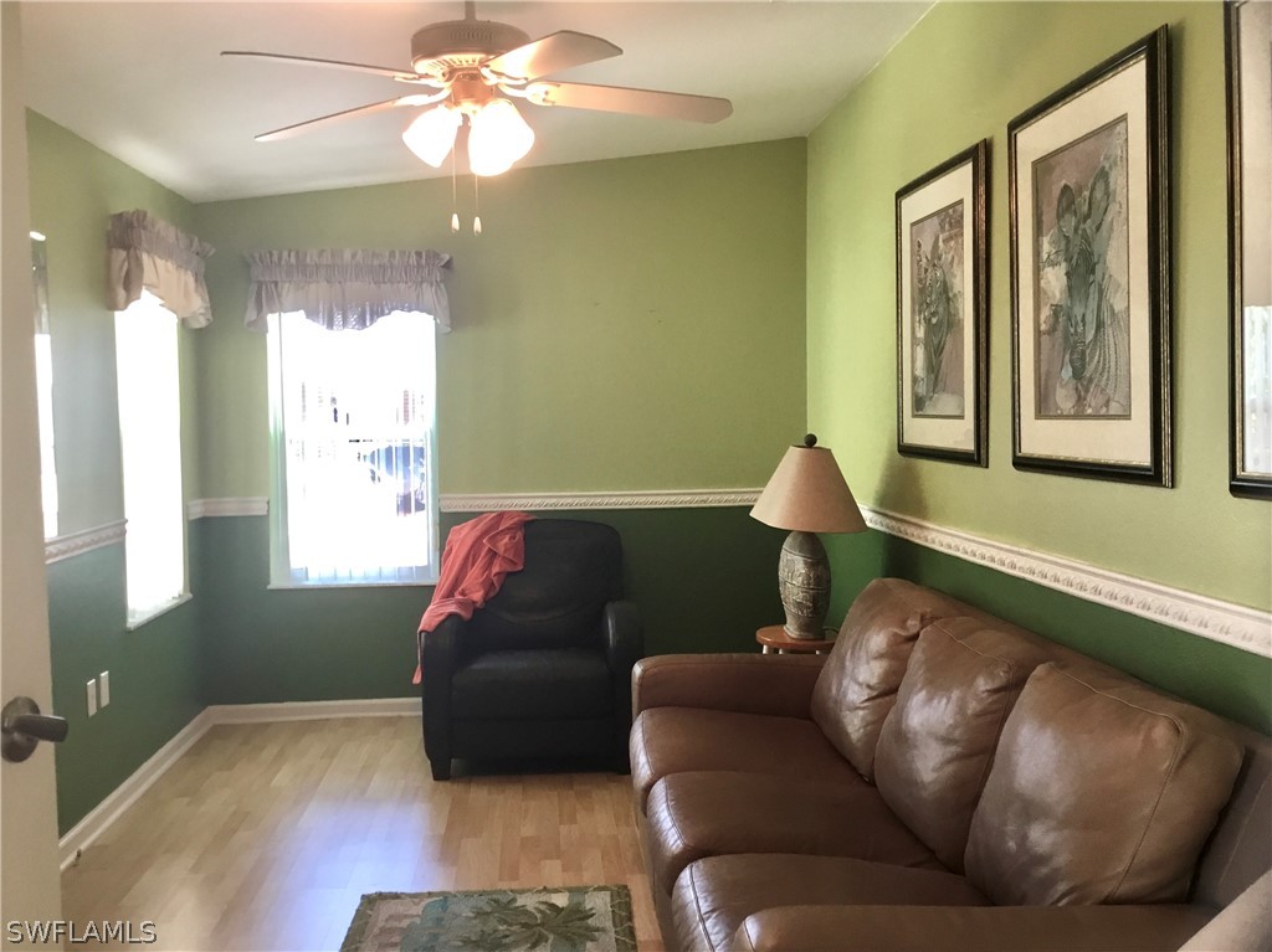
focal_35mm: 31
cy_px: 476
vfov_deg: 45.4
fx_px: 1139
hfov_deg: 58.4
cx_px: 636
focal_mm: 3.3
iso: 80
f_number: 2.4
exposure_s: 1/30
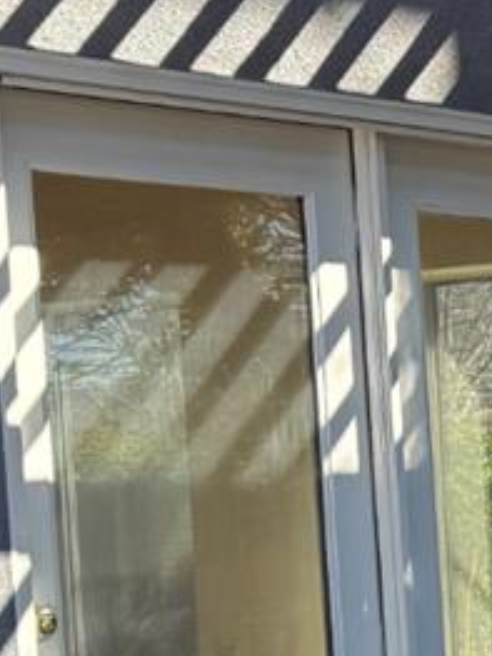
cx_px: 1365
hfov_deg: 9.1
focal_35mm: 137
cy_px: 745
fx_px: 2598
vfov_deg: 14.1
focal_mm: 6.76
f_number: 1.78
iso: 80
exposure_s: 1/966
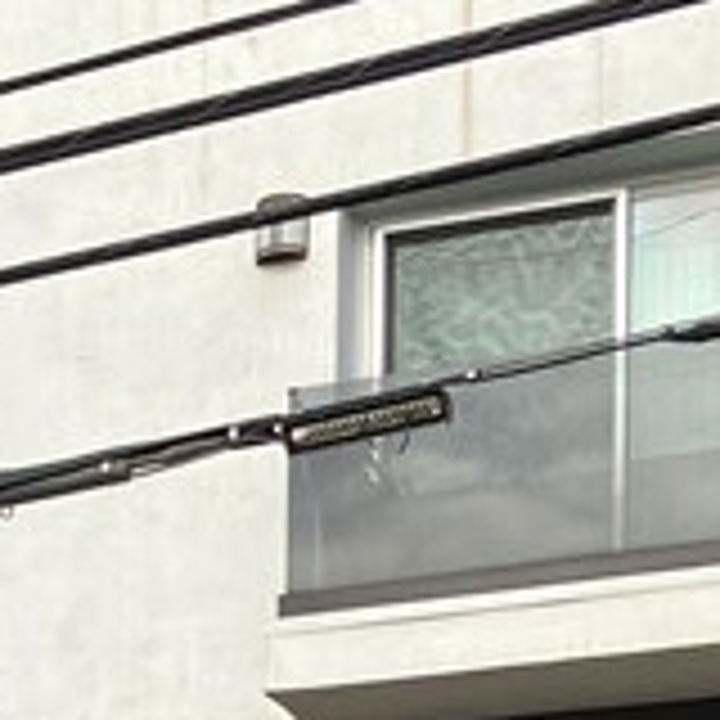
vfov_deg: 10.6
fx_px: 3718
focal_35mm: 158
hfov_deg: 10.9
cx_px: -104
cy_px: 1179
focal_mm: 3.99
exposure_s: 1/1736
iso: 32
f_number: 1.8
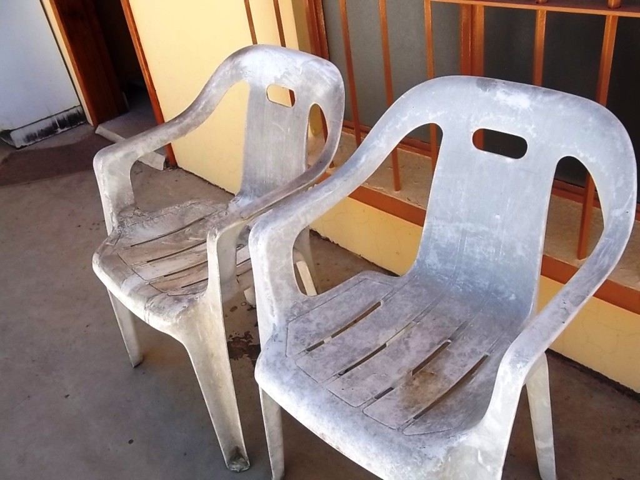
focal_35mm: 32
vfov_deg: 44.2
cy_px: 240
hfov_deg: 56.8
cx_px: 320
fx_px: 592
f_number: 5.5
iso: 80
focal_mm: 5.7
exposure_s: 1/160
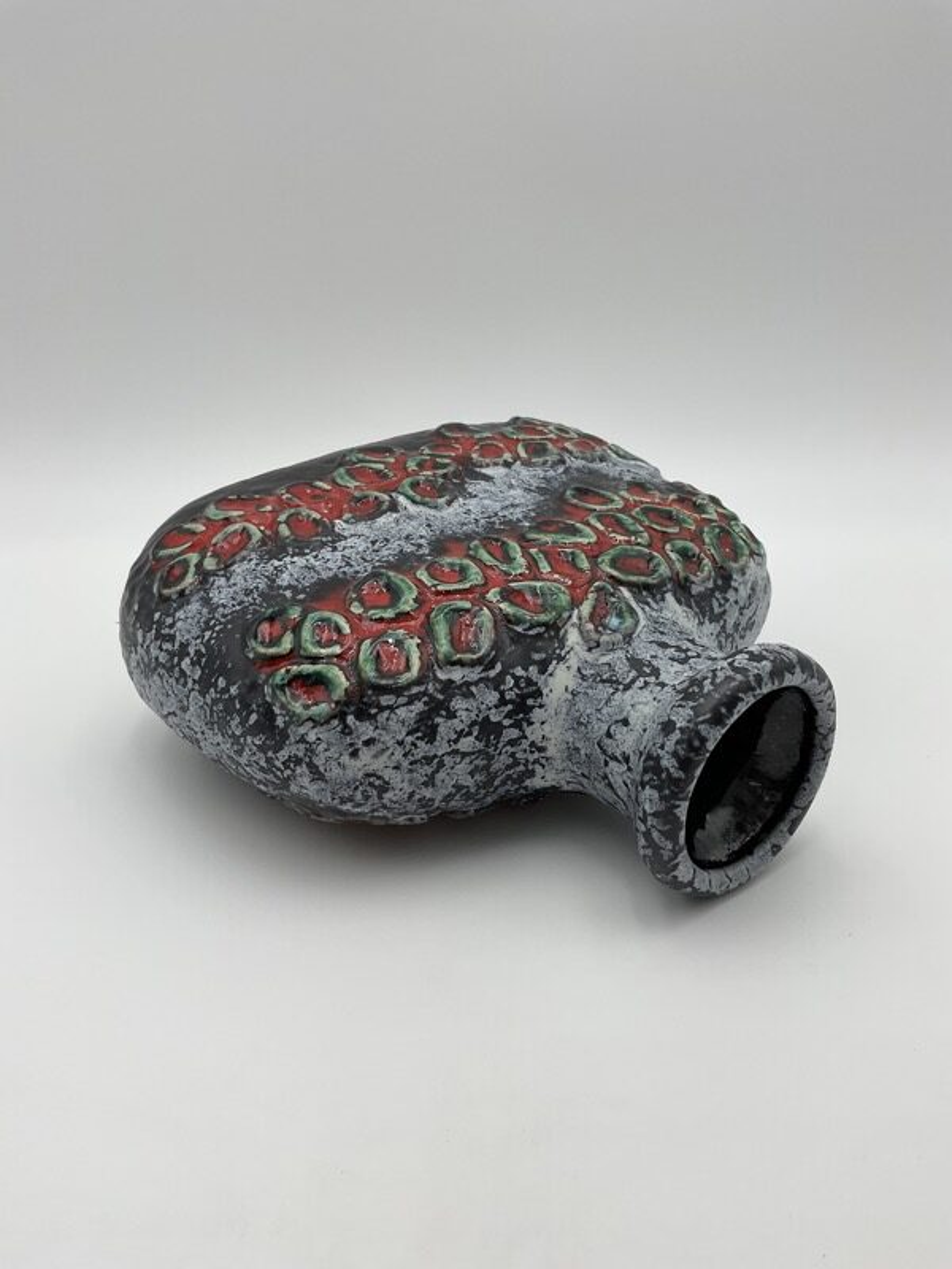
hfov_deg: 48.2
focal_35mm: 29
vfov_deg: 61.7
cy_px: 634
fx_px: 1063
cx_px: 476
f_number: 1.8
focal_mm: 3
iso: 16
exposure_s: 1/325
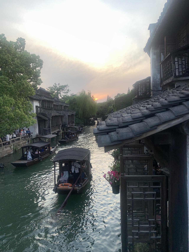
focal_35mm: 26
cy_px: 126
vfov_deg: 67.3
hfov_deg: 53.1
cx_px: 94
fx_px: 189
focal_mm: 4.25
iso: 25
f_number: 1.8
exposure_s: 1/219
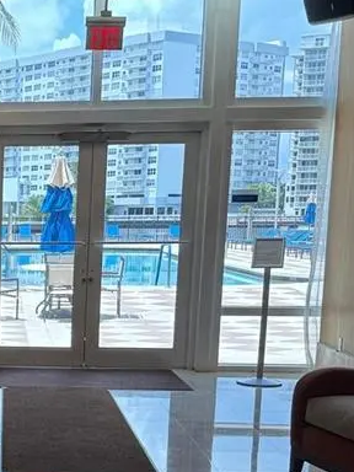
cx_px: -124
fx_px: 1023
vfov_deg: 25.4
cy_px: 399
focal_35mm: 75
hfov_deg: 18.1
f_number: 1.78
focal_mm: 6.76
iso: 80
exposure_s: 1/374
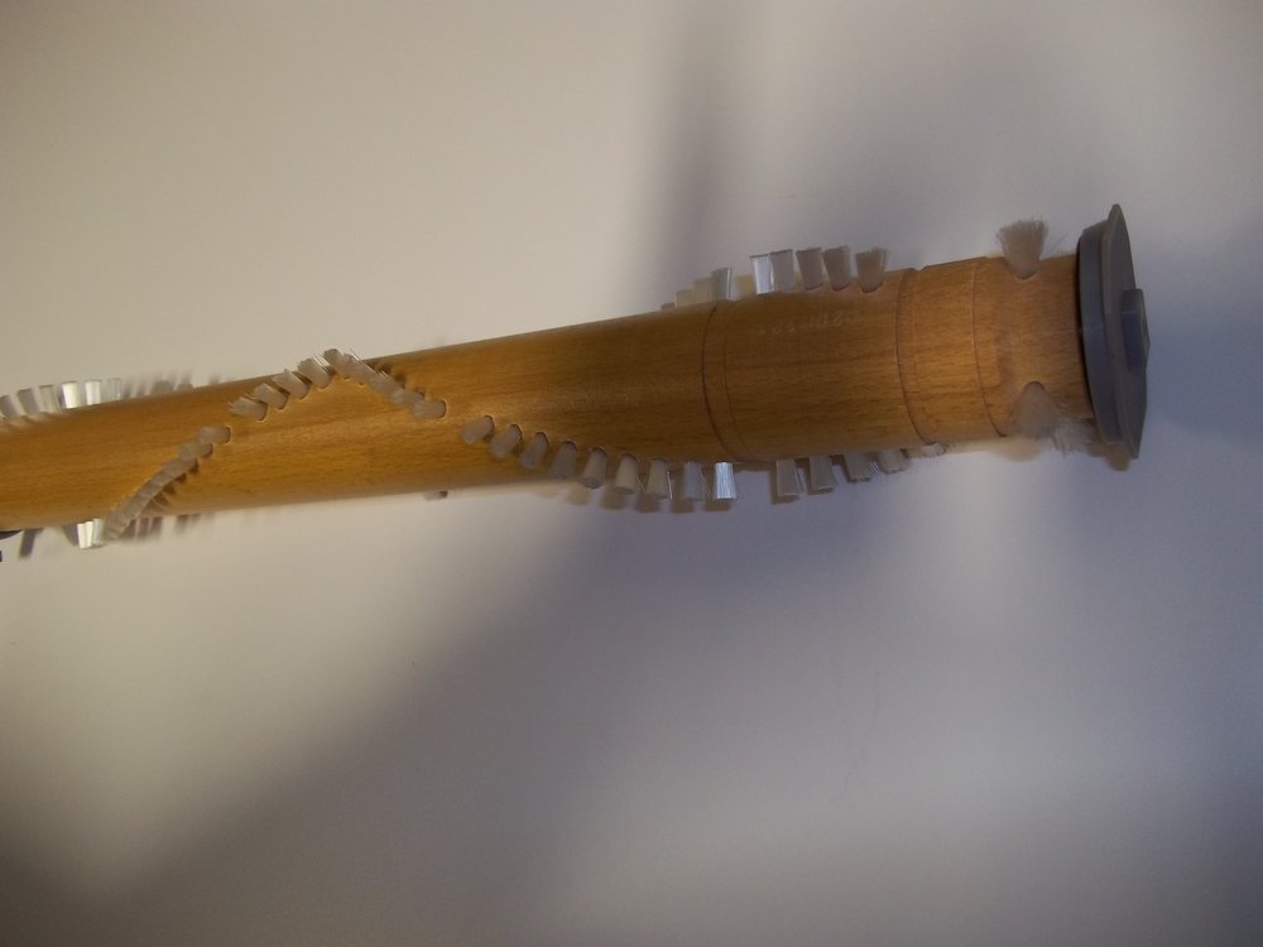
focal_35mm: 32
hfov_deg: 56.8
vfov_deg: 44.2
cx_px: 632
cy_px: 474
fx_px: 1168
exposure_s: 1/30
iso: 80
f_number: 2.9
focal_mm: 5.7
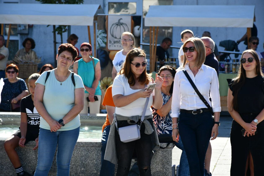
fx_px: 1276
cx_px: 132
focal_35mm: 174
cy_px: 88
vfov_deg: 7.9
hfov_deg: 11.8
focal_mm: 116
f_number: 8
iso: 140
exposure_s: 1/250
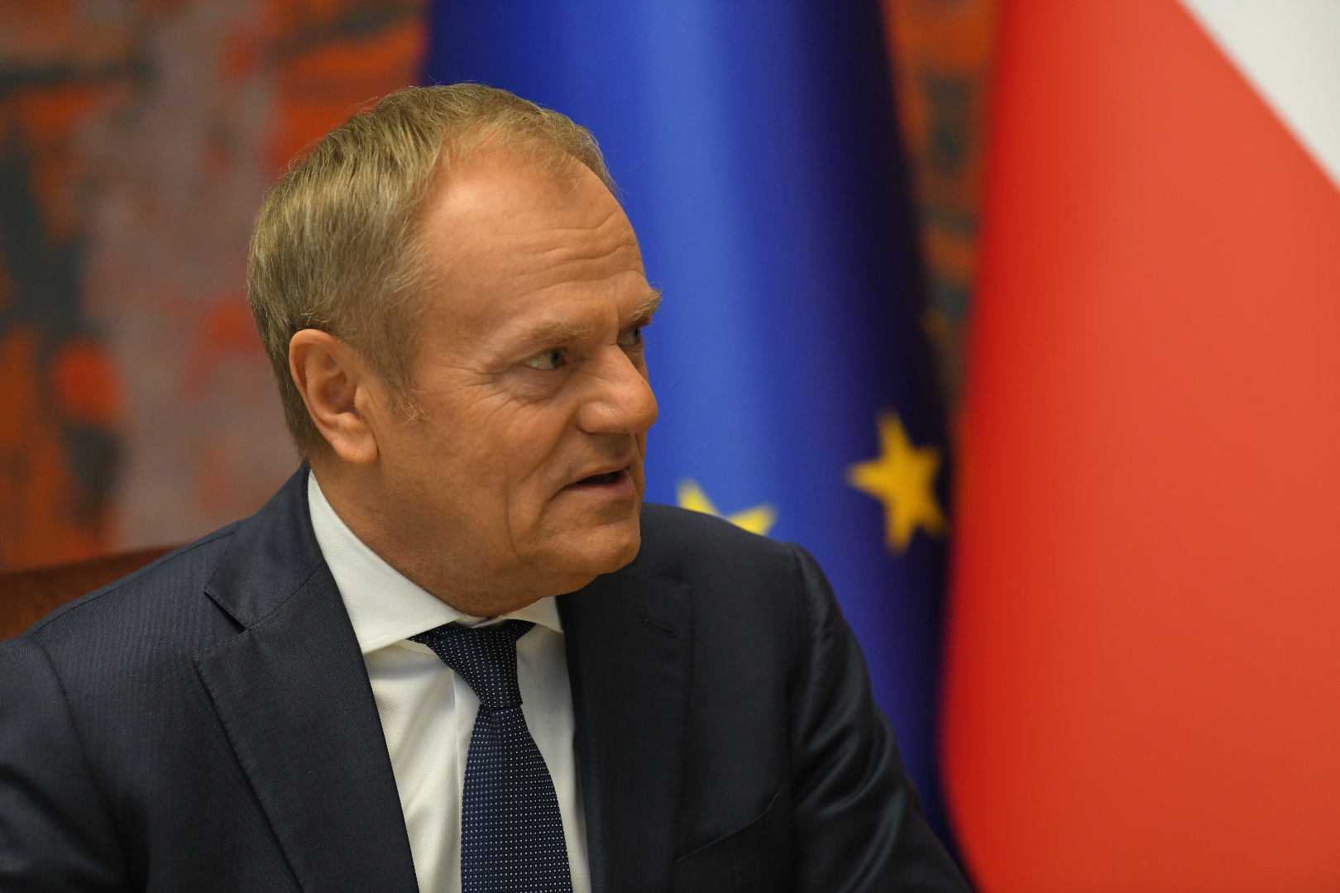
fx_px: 7444
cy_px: 446
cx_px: 670
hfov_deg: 10.3
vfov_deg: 6.9
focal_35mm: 200
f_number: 4
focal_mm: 200
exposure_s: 1/200
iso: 2000
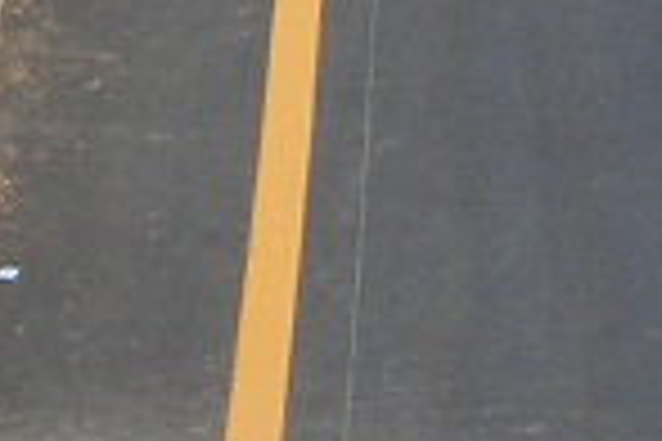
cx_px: 203
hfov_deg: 2.7
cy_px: -1228
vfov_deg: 1.8
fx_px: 13974
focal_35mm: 760
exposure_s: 1/93.8
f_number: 5.4
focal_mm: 17.4
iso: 50
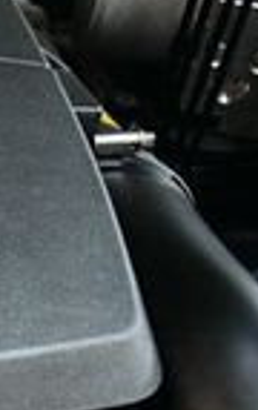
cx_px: -645
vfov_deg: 13.9
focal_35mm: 150
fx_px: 1679
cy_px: 158
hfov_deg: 7.3
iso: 3200
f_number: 3.5
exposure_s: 1/125
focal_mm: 22
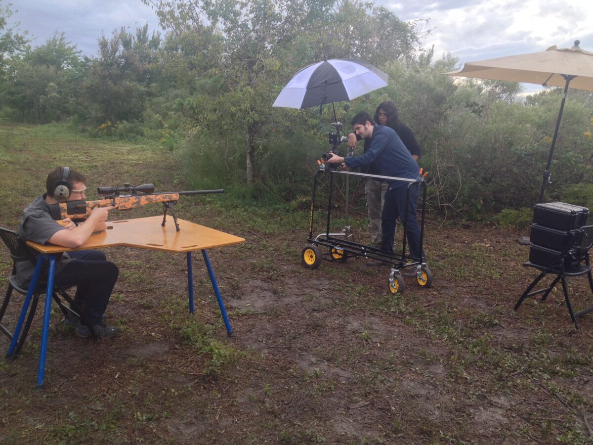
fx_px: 600
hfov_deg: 52.6
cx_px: 296
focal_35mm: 35
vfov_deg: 40.7
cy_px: 222
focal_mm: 4.28
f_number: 2.4
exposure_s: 1/194
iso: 50
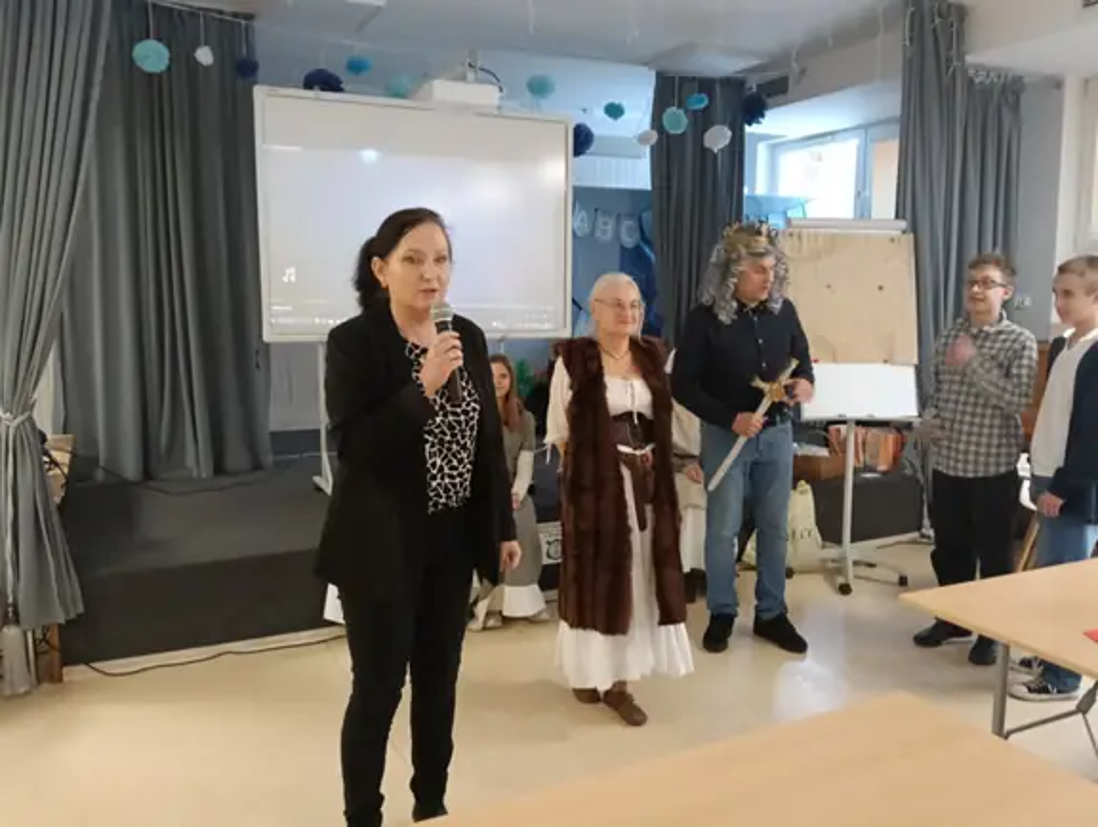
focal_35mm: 27
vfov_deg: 51.5
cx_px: 549
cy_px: 414
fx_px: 858
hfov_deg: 65.2
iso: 800
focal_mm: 3.98
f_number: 1.8
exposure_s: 1/33.3
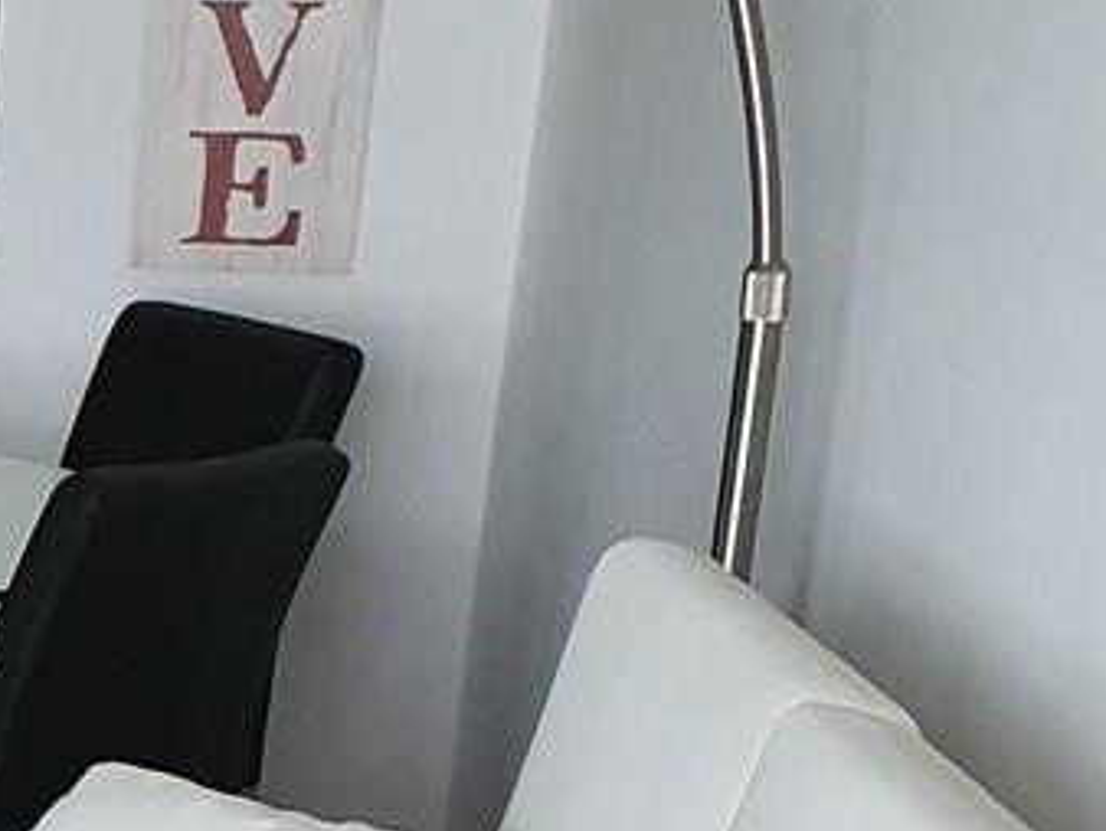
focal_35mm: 123
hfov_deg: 13.0
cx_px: -1381
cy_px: 834
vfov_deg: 11.9
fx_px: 3933
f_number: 2.4
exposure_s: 1/120
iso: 200
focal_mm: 4.3
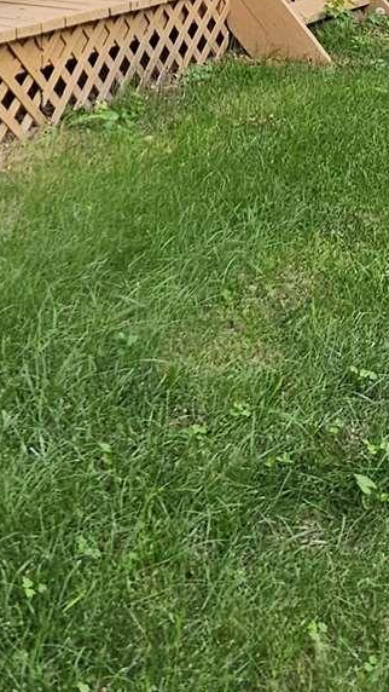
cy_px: -127
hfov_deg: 19.9
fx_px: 1045
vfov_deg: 31.1
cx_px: -63
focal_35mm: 57
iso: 50
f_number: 2.2
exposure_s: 1/621
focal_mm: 2.2
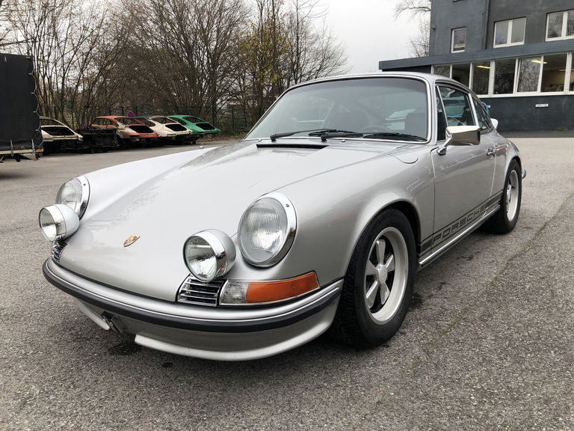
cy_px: 216
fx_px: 464
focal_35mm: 28
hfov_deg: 63.4
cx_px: 287
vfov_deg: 49.7
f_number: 1.8
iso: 20
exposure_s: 1/314
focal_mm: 4
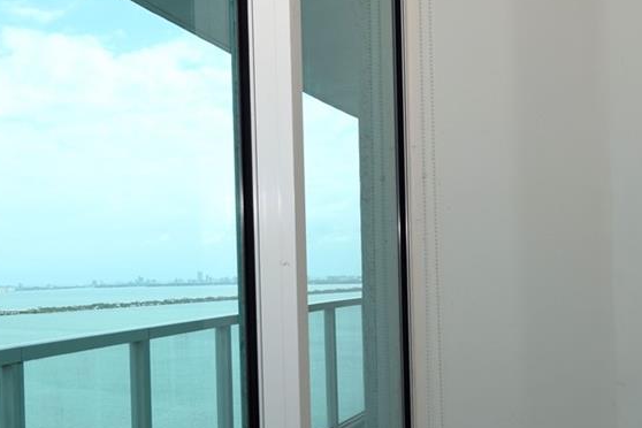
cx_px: 223
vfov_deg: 30.9
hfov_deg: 44.9
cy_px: 292
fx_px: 767
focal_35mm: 43
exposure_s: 1/200
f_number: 8
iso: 100
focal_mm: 10
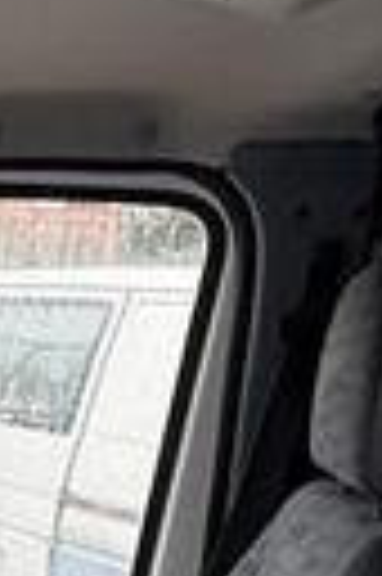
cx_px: -310
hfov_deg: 12.2
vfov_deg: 18.4
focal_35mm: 102
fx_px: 1628
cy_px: 792
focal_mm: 2.22
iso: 80
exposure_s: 1/99
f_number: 2.2
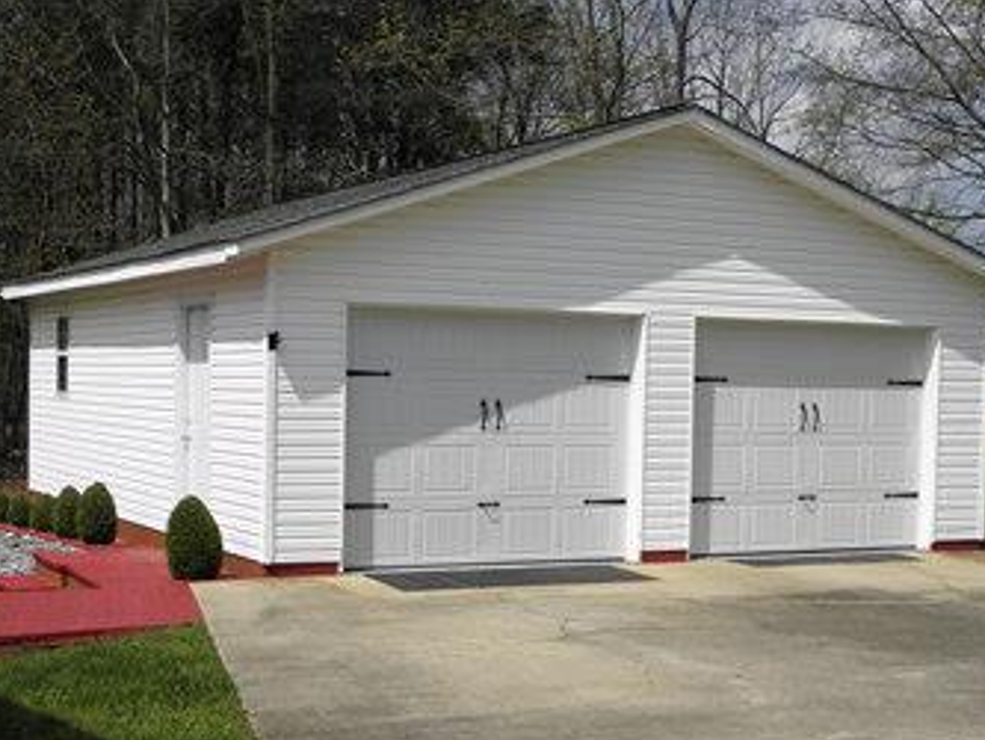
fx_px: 1623
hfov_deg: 33.8
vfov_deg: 25.6
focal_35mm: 57
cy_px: 457
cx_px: 482
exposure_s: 1/400
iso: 100
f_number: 7.4
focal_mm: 6.8
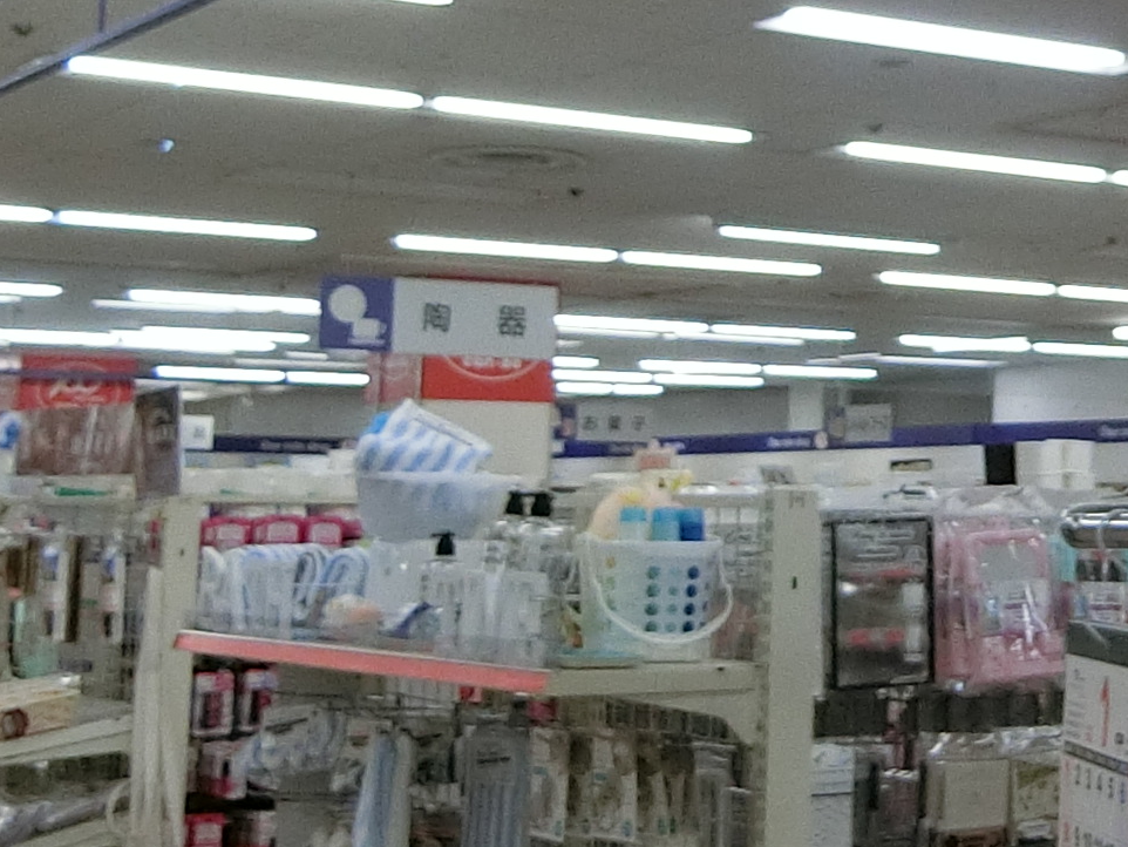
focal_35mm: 79
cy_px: 89
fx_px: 2575
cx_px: 1158
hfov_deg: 23.5
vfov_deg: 18.4
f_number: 2.7
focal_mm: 4.06
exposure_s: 1/125
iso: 250
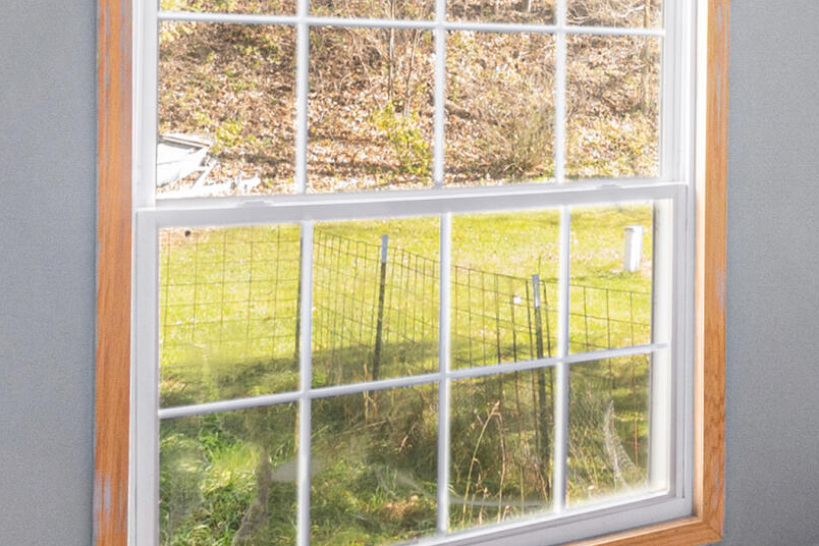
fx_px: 1274
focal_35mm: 56
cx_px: 965
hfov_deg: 30.6
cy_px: 65
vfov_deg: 23.6
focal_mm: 10
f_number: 7.1
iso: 640
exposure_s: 1/3
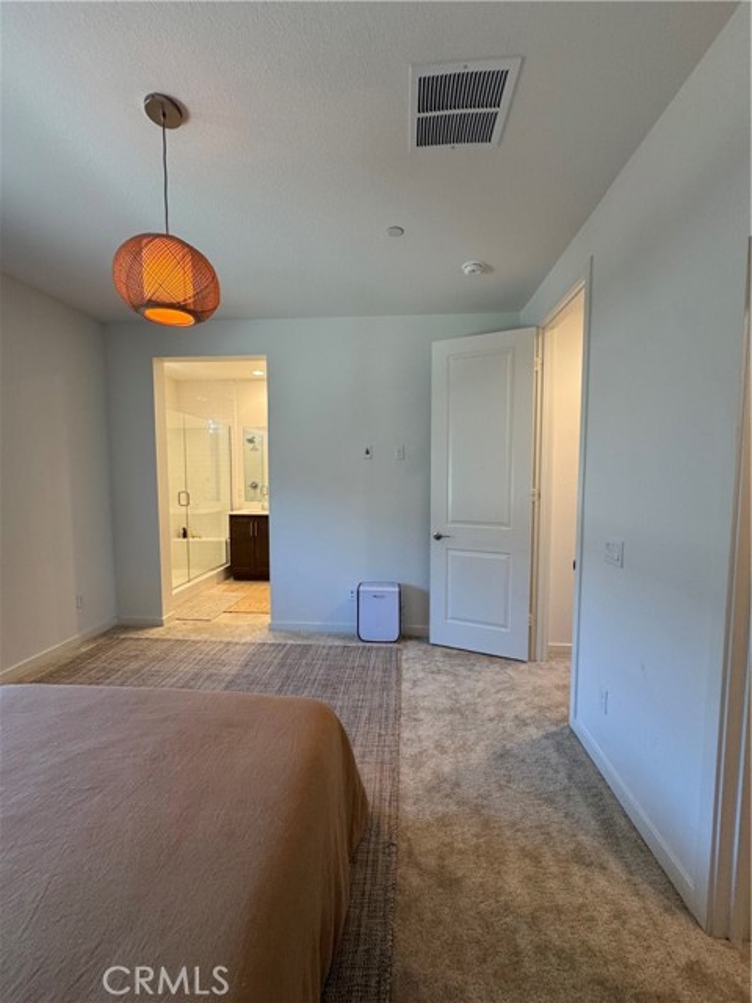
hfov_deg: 85.7
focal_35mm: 14
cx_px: 376
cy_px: 502
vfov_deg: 102.1
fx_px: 406
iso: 160
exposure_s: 1/120
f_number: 2.2
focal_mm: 2.22
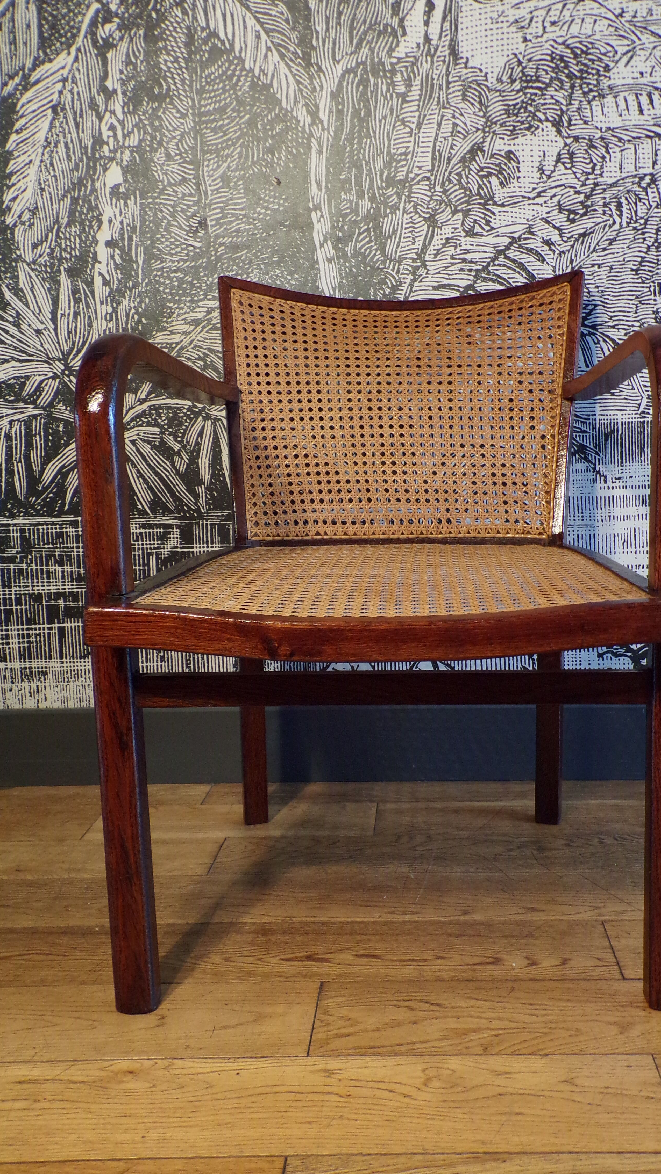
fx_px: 966
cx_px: 396
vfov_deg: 62.6
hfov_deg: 37.6
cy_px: 590
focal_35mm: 31
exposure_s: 1/17
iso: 262
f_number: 3.1
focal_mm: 5
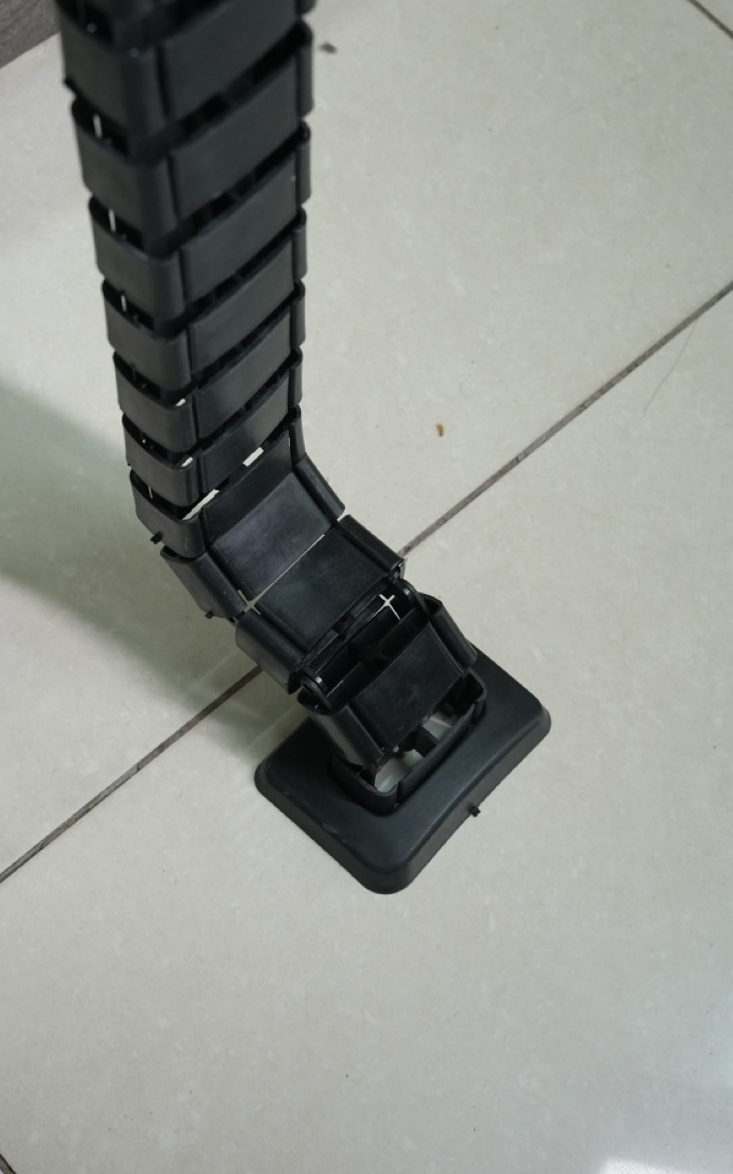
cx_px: 358
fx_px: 1663
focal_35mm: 52
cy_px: 595
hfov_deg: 24.9
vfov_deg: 38.9
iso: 2500
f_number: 8
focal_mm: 50
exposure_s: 1/60
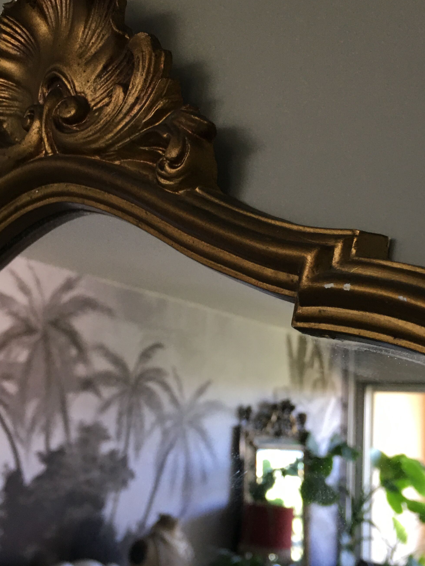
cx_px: 259
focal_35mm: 45
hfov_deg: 32.1
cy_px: 287
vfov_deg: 42.1
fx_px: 737
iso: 50
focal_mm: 4.15
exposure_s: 1/33
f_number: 2.2
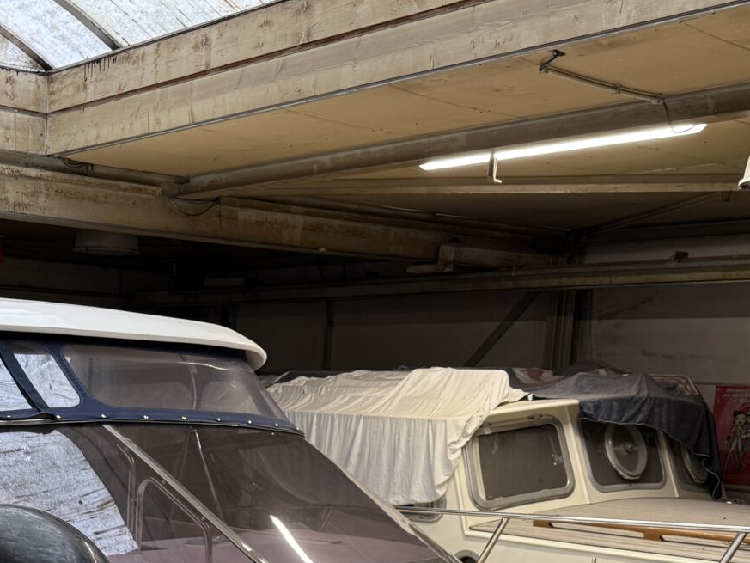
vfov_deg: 25.1
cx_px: 161
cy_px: 579
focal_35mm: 55
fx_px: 1192
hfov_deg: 34.0
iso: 160
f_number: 1.78
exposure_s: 1/100
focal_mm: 6.76
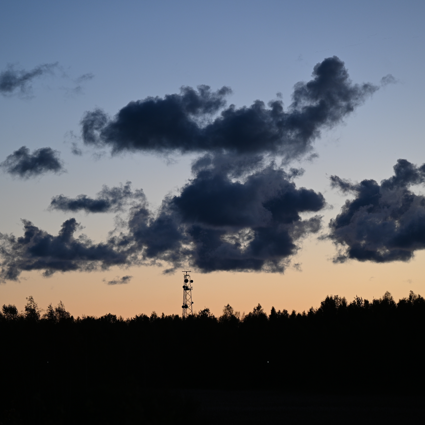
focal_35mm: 154
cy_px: 212
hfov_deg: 11.3
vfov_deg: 11.3
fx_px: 2139
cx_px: 193
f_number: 4
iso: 320
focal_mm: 120
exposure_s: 1/100
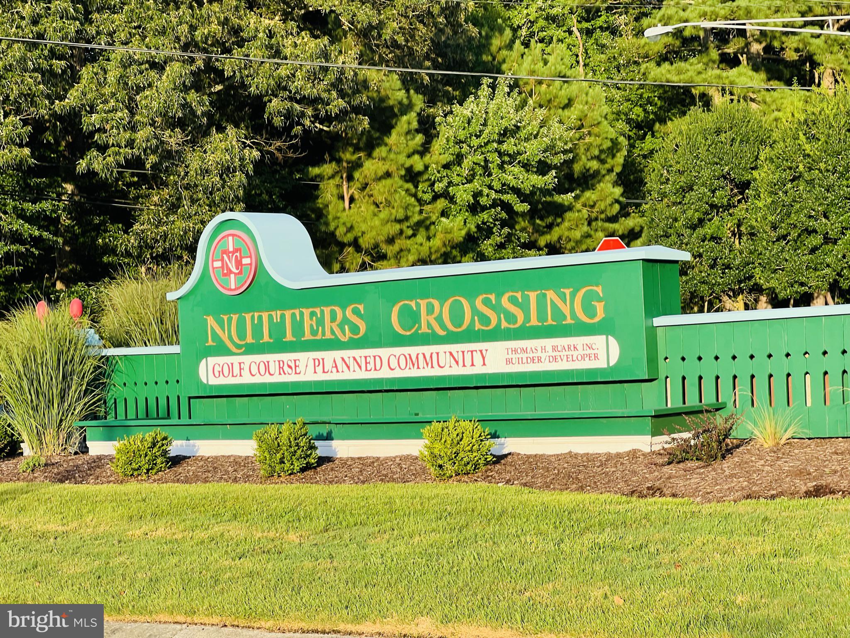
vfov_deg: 19.1
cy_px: 319
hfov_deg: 25.3
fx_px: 1891
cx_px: 425
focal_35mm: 77
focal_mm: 9
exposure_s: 1/146
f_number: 2.8
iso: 32
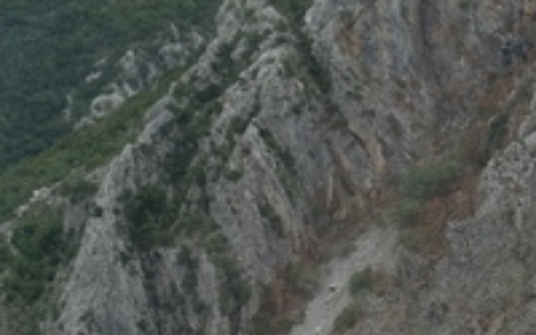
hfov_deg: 15.7
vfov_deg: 10.1
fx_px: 1884
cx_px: -86
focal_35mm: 129
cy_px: -21
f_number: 5.6
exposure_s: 1/170
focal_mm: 21.4
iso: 200
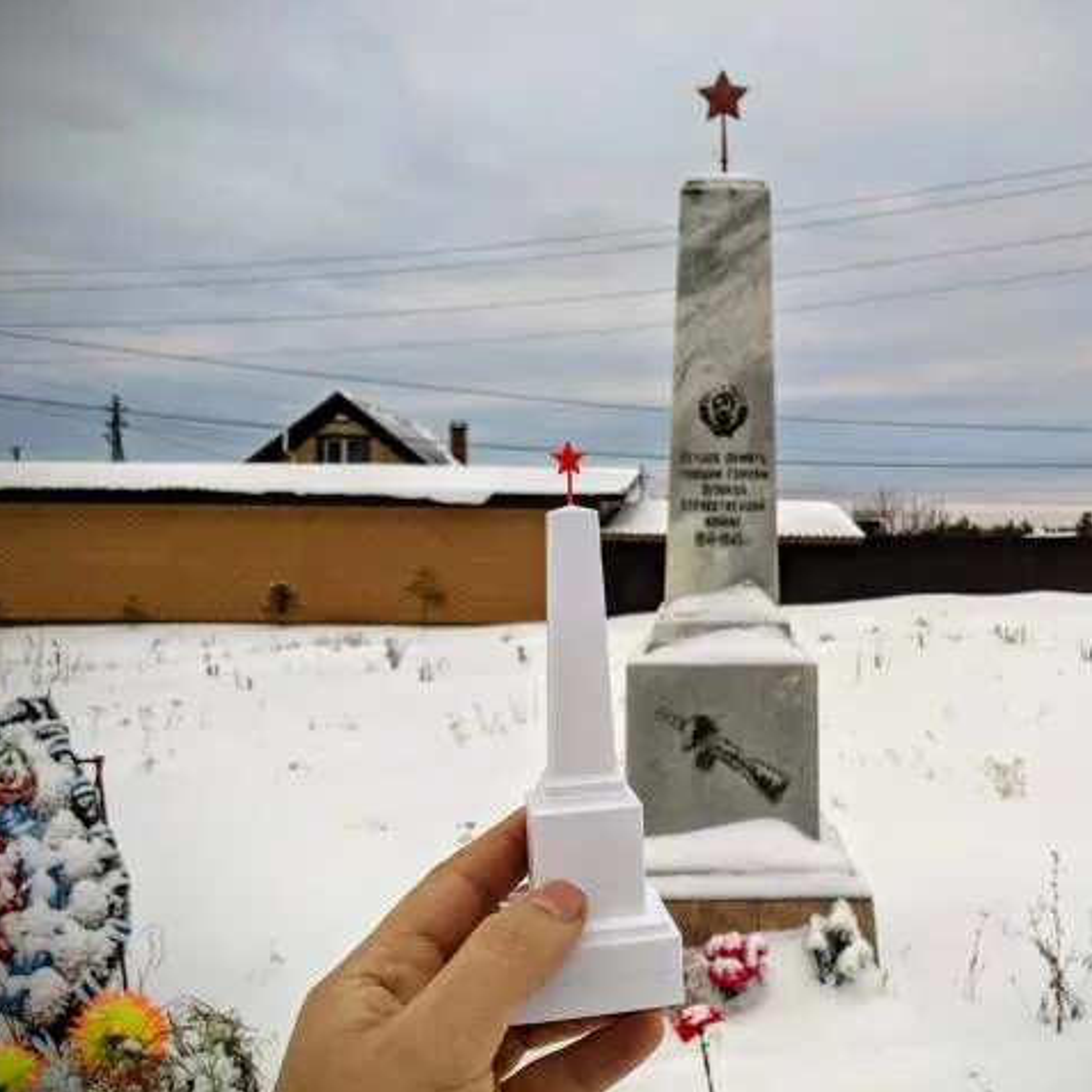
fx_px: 1142
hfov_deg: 50.4
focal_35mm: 32
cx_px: 710
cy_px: 547
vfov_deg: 51.1
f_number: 1.8
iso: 70
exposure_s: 1/252
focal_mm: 4.44
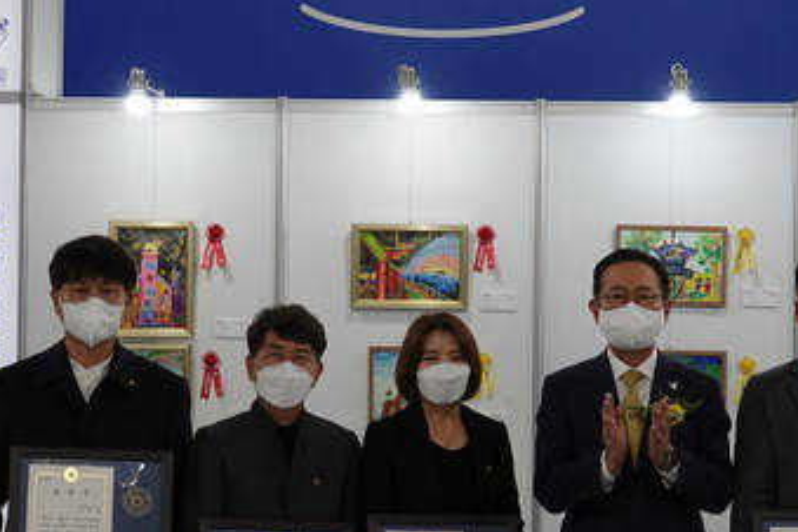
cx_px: 546
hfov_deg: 20.5
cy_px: 278
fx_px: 2194
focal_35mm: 99
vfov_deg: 13.8
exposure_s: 1/60
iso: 320
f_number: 3.2
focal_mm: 20.49
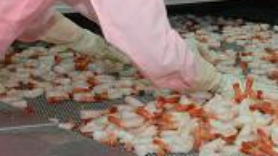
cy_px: -6
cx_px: 202
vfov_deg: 10.5
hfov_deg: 18.7
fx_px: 840
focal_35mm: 114
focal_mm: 28
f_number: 5.6
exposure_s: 1/60
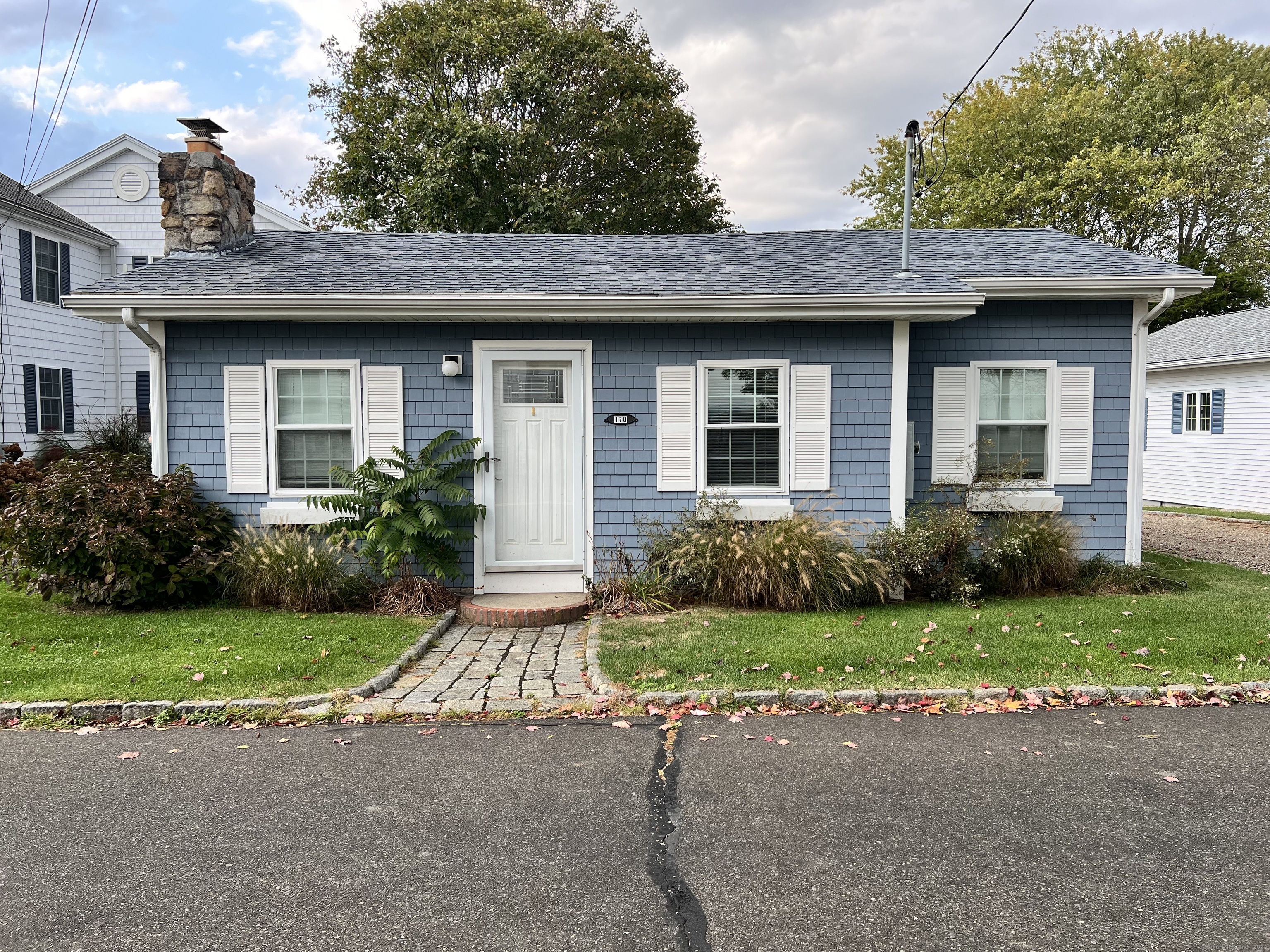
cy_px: 476
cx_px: 635
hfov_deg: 67.3
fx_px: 954
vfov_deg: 53.1
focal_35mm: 26
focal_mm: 5.7
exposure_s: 1/418
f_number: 1.5
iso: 50
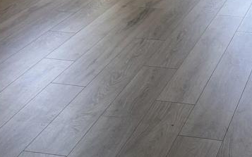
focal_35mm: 79
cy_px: -99
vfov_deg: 14.9
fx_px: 542
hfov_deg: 25.3
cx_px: 228
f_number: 1.6
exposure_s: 1/120
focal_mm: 5.96
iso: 80
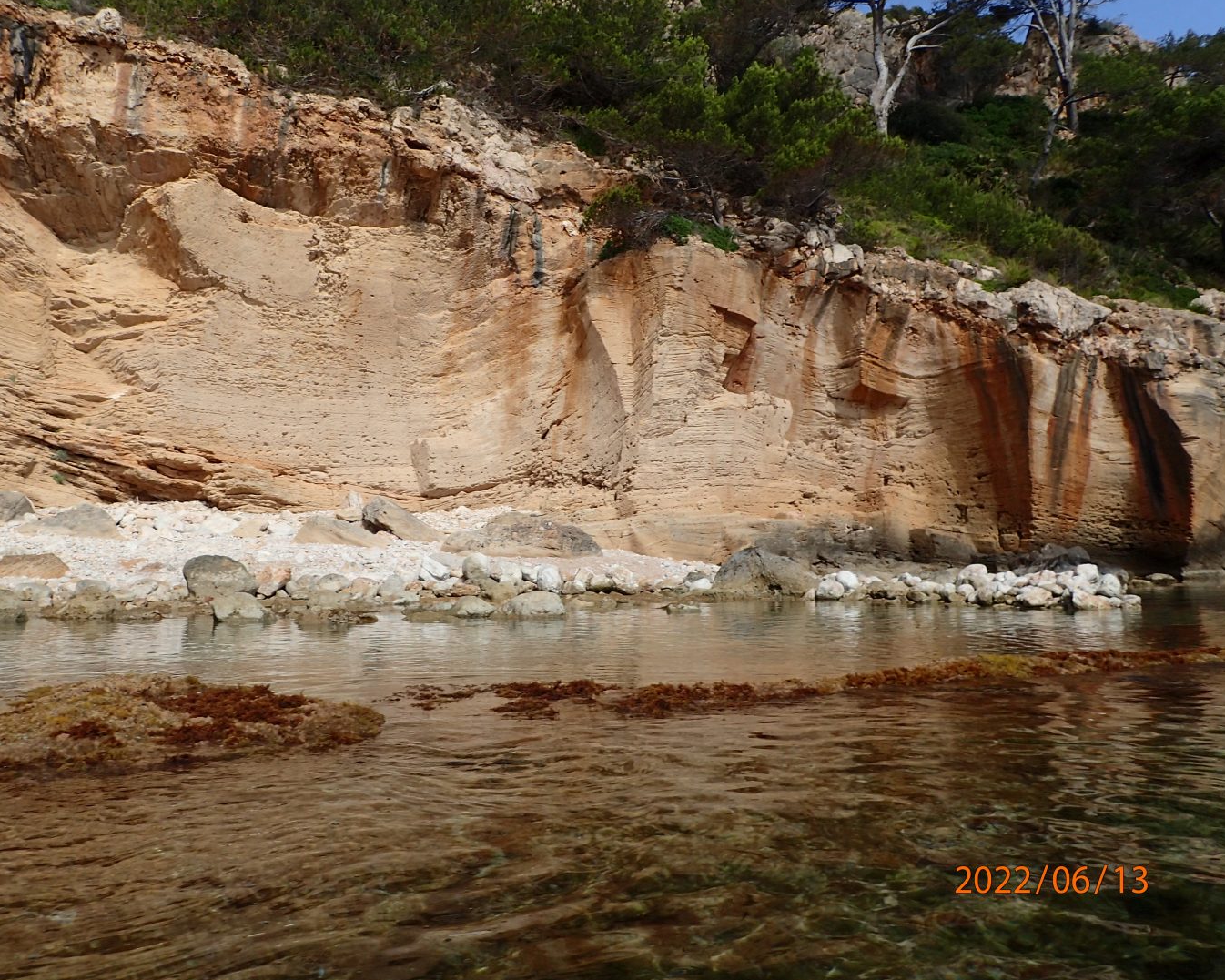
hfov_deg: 60.1
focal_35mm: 29
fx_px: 1051
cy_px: 448
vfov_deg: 49.9
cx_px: 509
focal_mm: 4.5
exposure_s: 1/200
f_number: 8
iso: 100
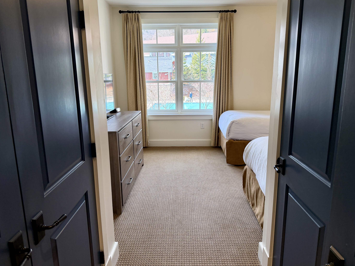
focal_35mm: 25
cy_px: 128
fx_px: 256
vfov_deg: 54.9
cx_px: 180
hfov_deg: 69.4
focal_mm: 6.76
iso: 160
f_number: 1.78
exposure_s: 1/217
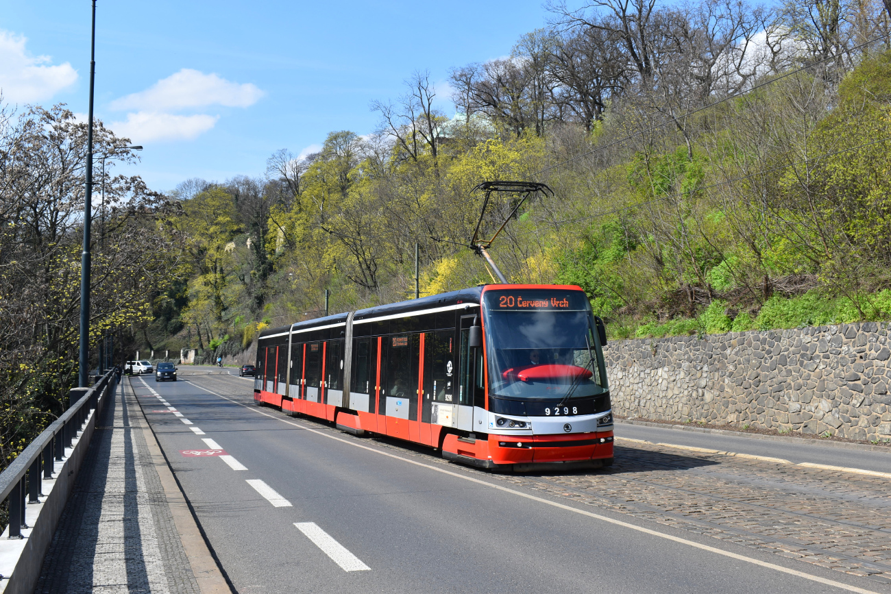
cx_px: 446
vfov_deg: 34.2
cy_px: 297
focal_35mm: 39
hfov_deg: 49.5
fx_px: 965
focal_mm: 26
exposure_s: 1/320
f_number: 9
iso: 200
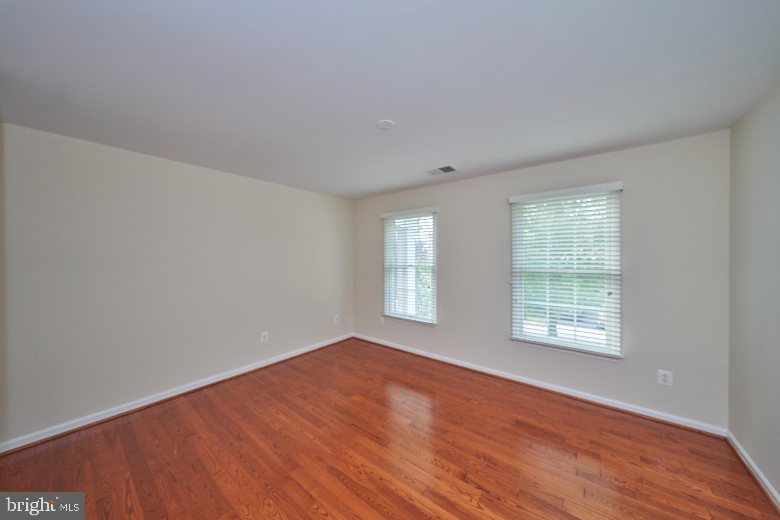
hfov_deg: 112.6
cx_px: 390
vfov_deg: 90.0
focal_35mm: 12
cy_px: 260
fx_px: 260
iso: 640
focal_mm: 12
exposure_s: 1/125
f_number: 2.8
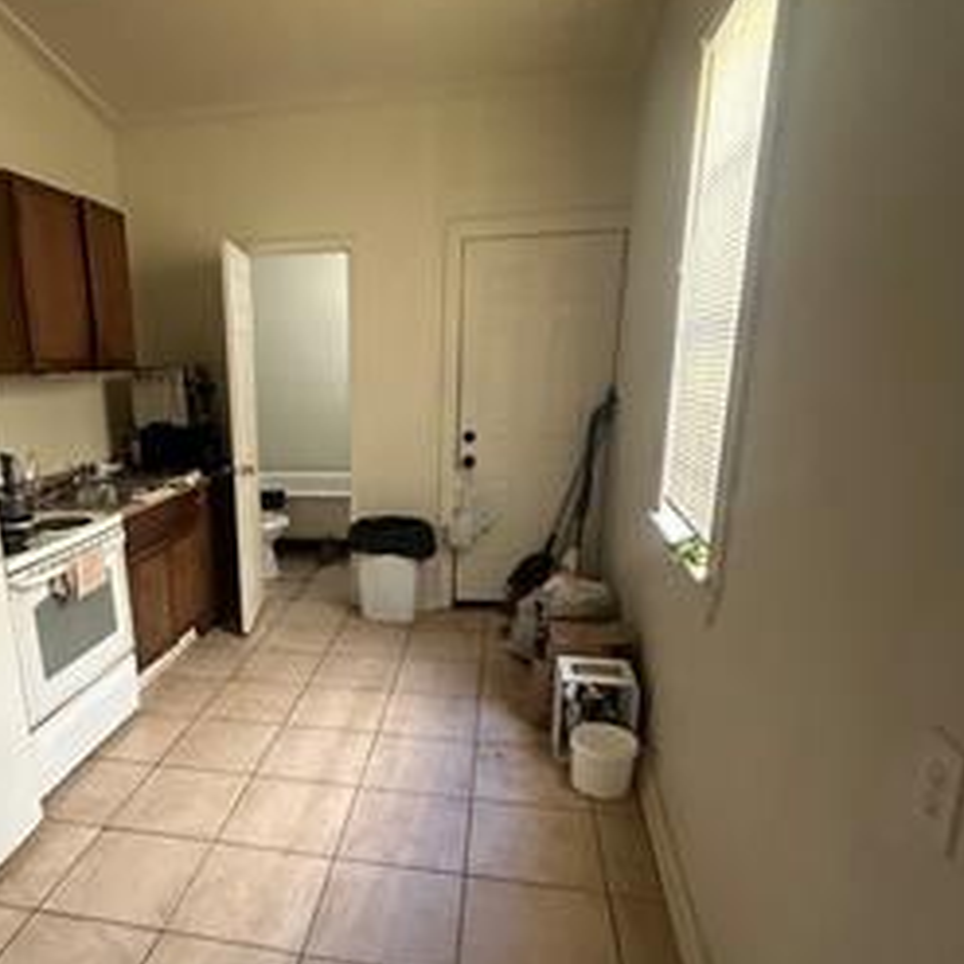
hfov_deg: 63.0
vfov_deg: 64.5
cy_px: 570
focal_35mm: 24
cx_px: 304
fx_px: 756
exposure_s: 1/60
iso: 800
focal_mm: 2.22
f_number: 2.2
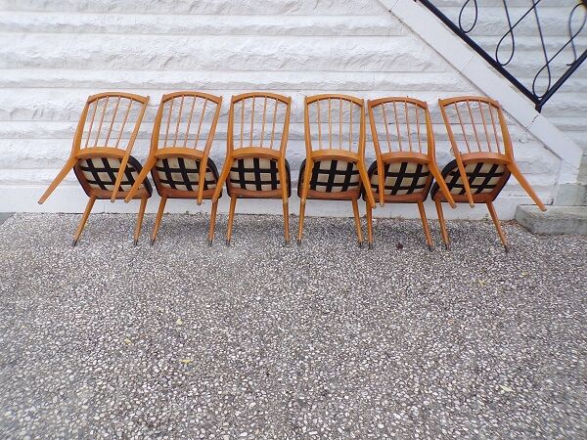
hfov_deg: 71.6
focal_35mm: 24
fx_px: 407
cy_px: 220
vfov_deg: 56.8
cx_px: 294
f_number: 4.3
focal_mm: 4.3
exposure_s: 1/150
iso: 80
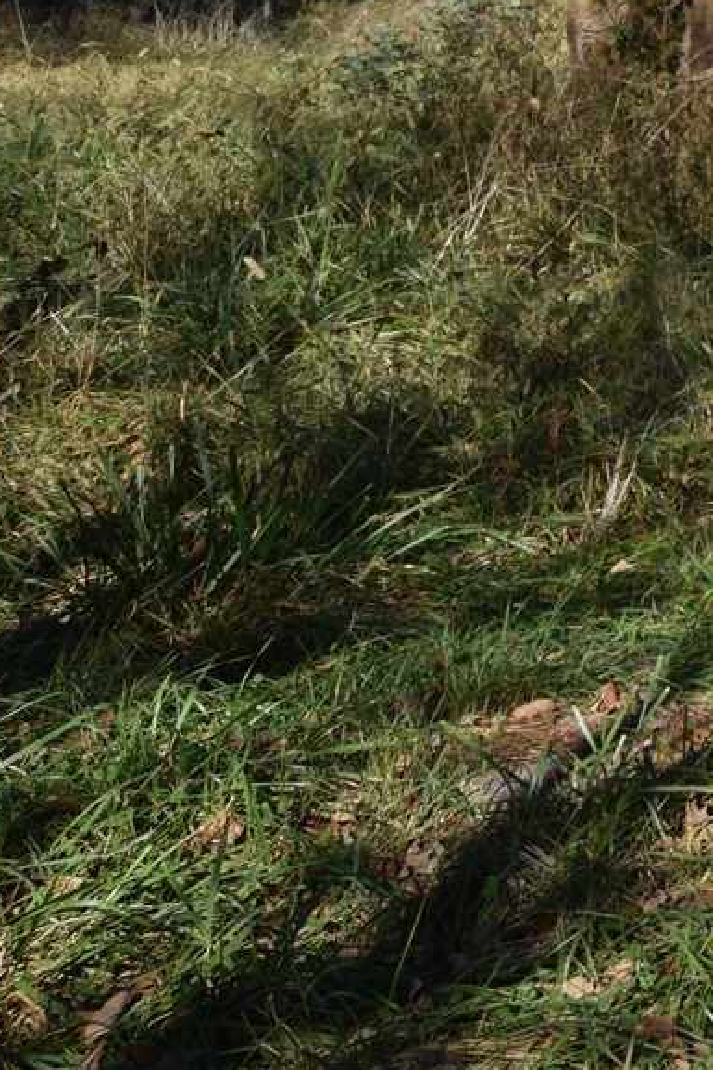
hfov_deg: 13.3
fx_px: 2200
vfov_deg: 25.1
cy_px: -156
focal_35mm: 74
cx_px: 1741
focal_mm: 14
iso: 200
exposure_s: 1/320
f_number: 9
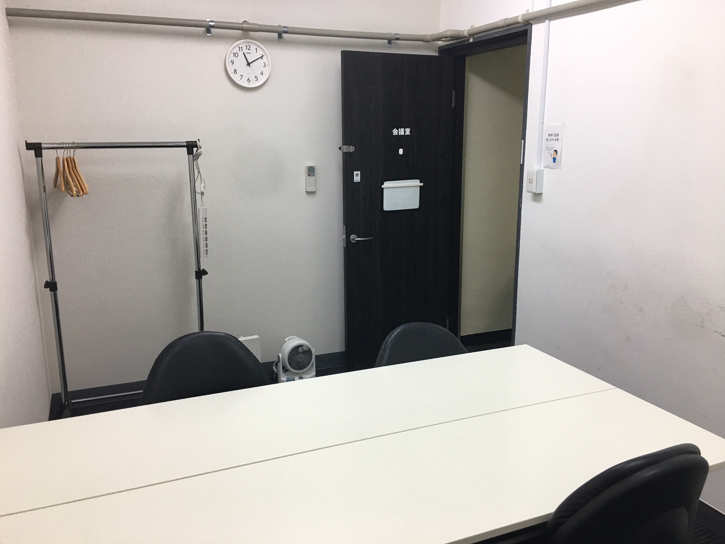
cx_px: 362
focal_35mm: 29
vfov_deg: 48.2
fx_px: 607
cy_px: 272
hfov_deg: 61.7
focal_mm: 4.15
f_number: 2.2
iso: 40
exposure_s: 1/30
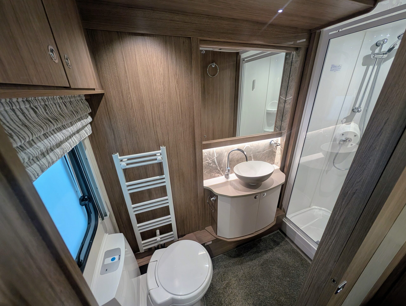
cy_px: 153
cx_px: 203
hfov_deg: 110.5
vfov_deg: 94.6
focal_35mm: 12
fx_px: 141
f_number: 1.7
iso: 123
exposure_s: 1/25
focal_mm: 2.02
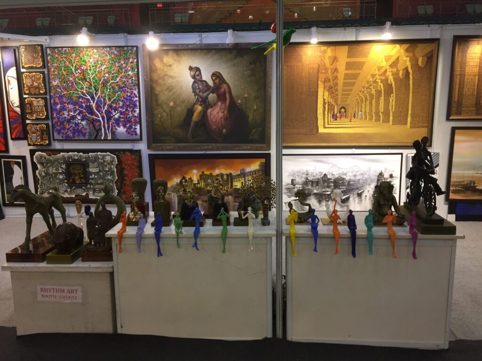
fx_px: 404
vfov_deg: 48.2
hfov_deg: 61.7
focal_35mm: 29
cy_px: 180
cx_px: 241
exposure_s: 1/33
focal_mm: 4.15
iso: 160
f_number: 2.2
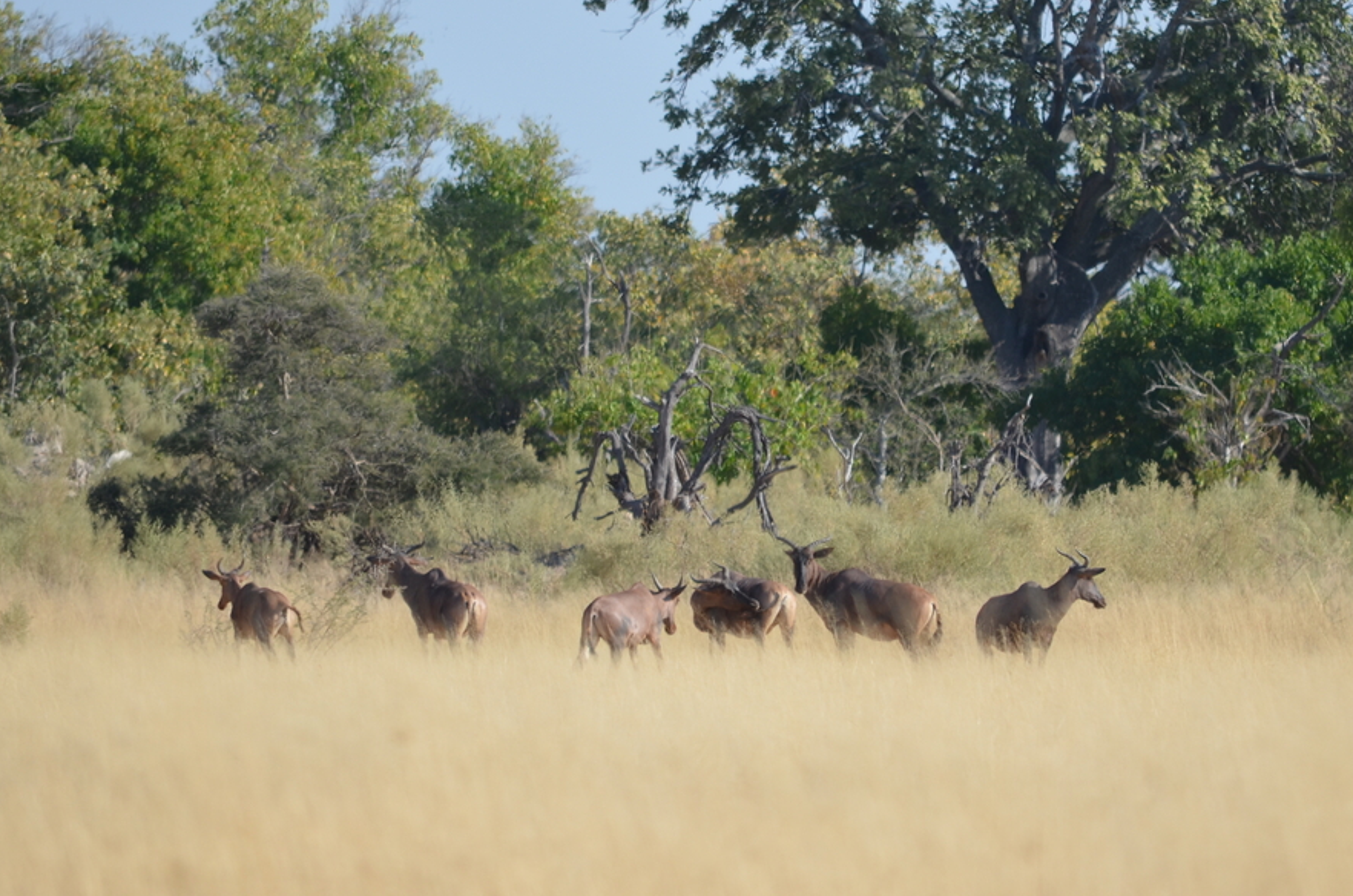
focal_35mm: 653
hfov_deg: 3.2
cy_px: 247
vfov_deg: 2.1
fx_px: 24489
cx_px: 821
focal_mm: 300
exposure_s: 1/640
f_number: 6.3
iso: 200
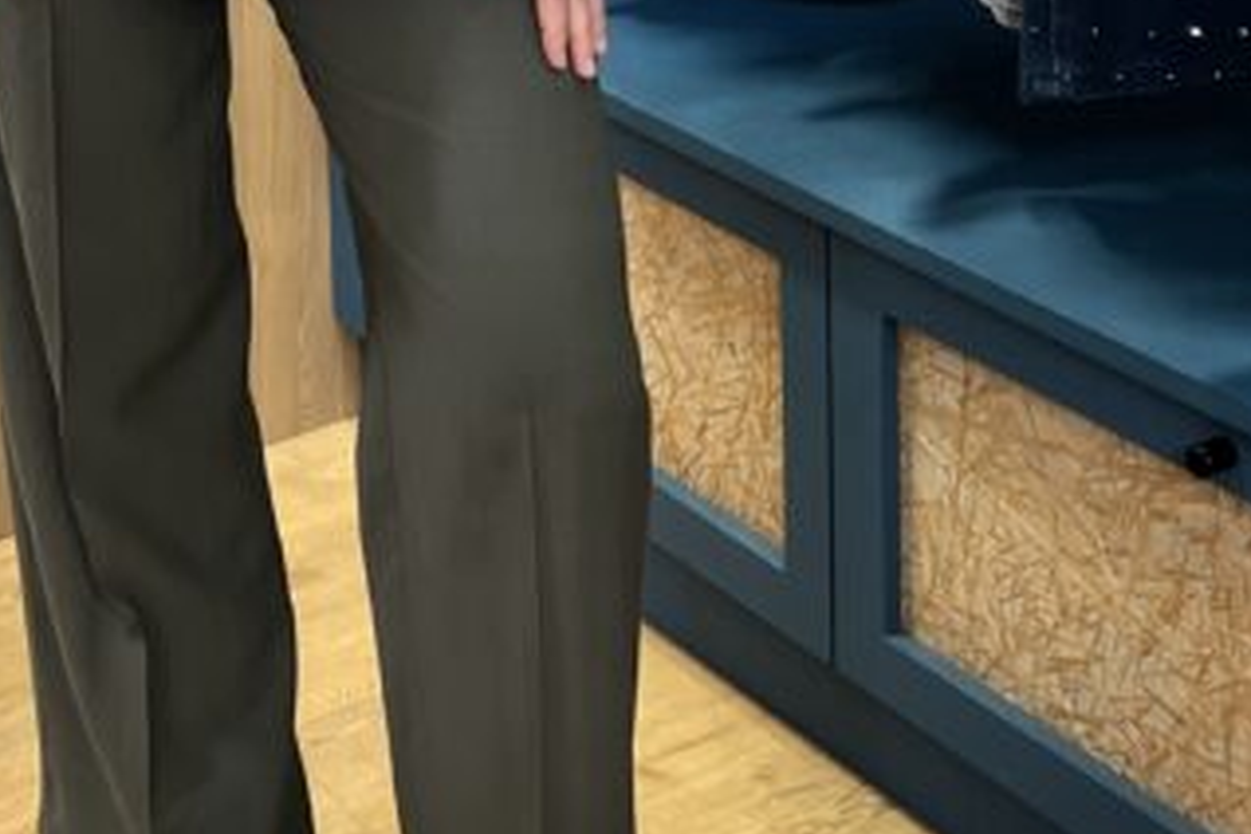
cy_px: -224
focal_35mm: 68
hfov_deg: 29.2
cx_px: 315
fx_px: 2363
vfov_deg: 18.7
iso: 125
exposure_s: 1/100
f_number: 1.5
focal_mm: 5.7
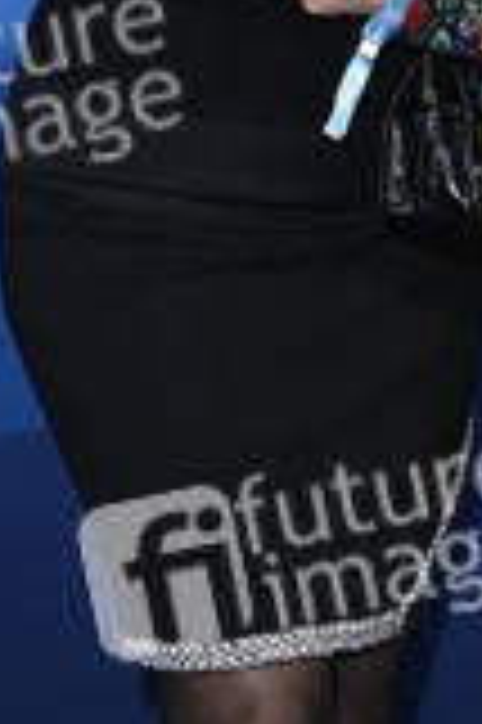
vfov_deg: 8.4
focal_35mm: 244
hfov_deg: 5.6
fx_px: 4911
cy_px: -121
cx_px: 441
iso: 800
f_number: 5.6
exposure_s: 1/250
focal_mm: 98
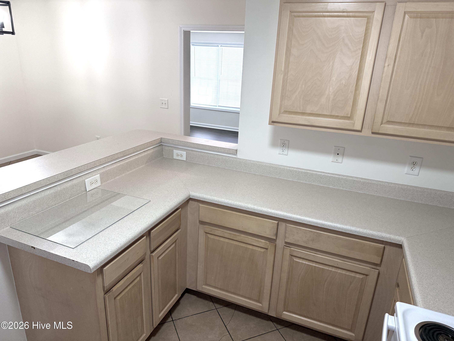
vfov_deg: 56.8
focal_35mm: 24
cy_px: 170
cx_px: 227
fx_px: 315
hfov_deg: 71.6
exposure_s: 1/178
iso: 200
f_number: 1.78
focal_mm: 6.76
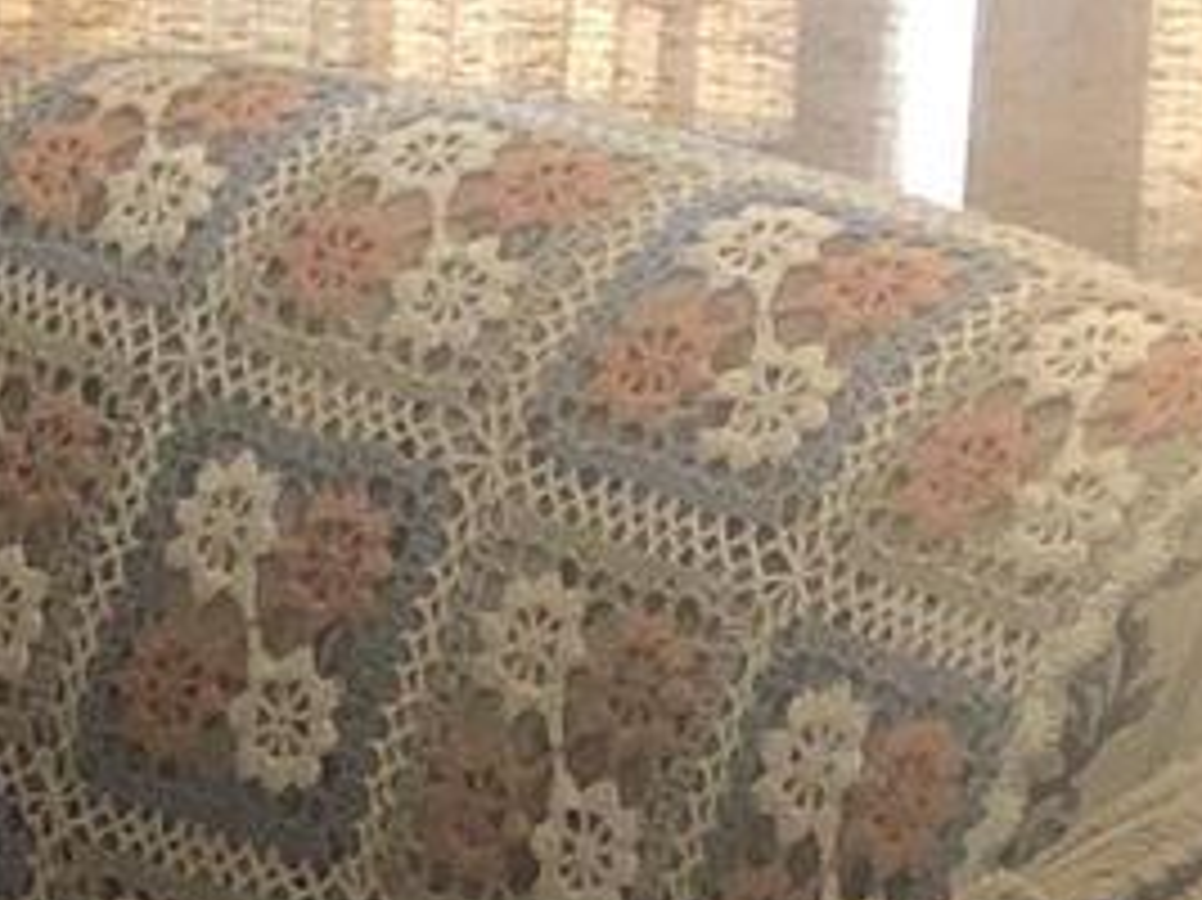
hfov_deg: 8.0
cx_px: -2273
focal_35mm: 215
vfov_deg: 6.9
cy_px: 248
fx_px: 7462
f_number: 1.8
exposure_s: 1/15
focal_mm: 3.99
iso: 100
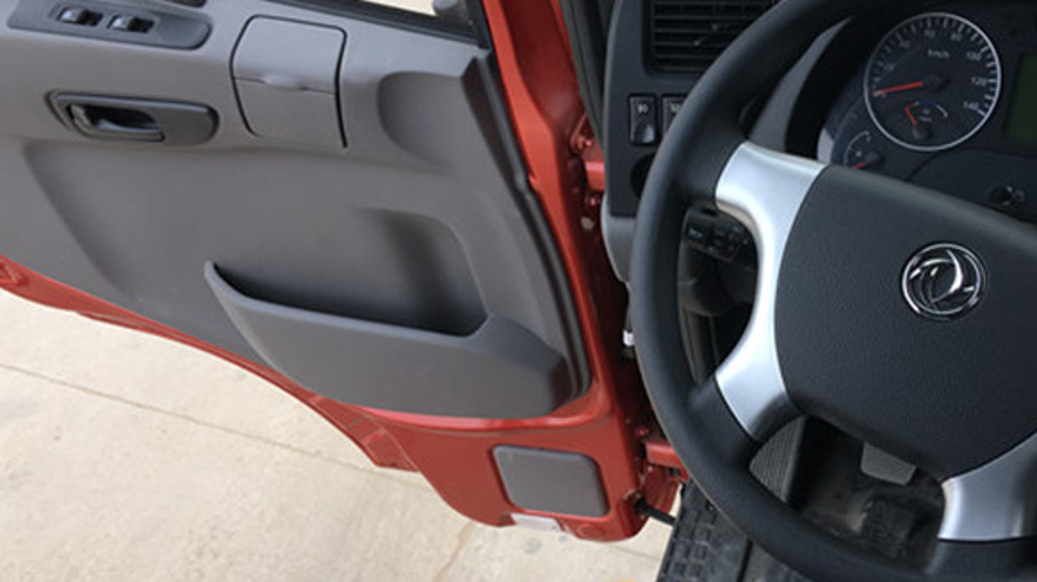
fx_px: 1292
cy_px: 320
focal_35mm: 47
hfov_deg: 43.2
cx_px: 679
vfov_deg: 25.4
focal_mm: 4.15
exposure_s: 1/201
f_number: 2.2
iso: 25
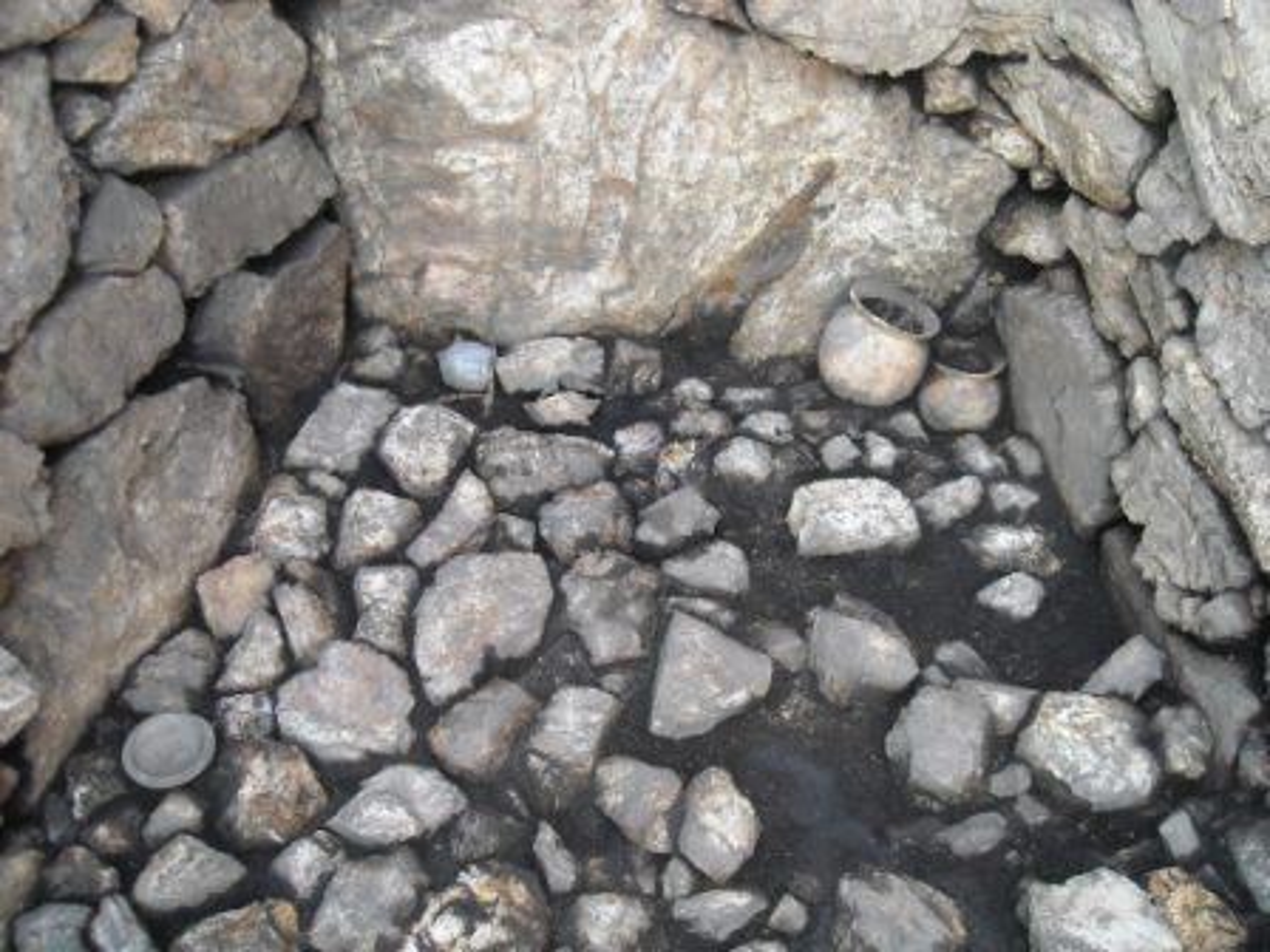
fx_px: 1284
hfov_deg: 52.6
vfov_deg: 40.7
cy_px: 476
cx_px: 635
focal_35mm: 35
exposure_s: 1/60
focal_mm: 5.7
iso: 259
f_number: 2.8
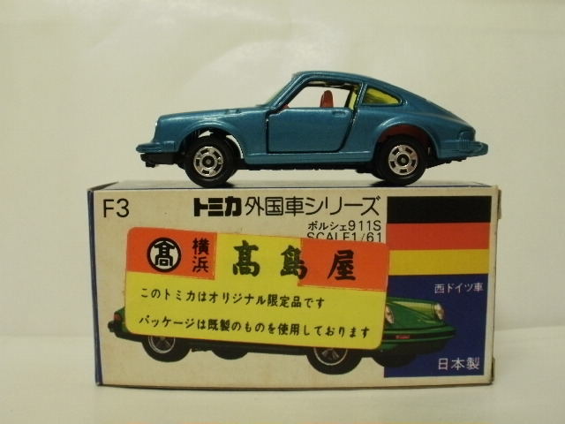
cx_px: 282
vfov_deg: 32.9
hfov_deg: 42.9
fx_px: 718
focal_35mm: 44
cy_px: 212
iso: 125
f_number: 4
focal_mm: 7.7
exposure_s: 1/13
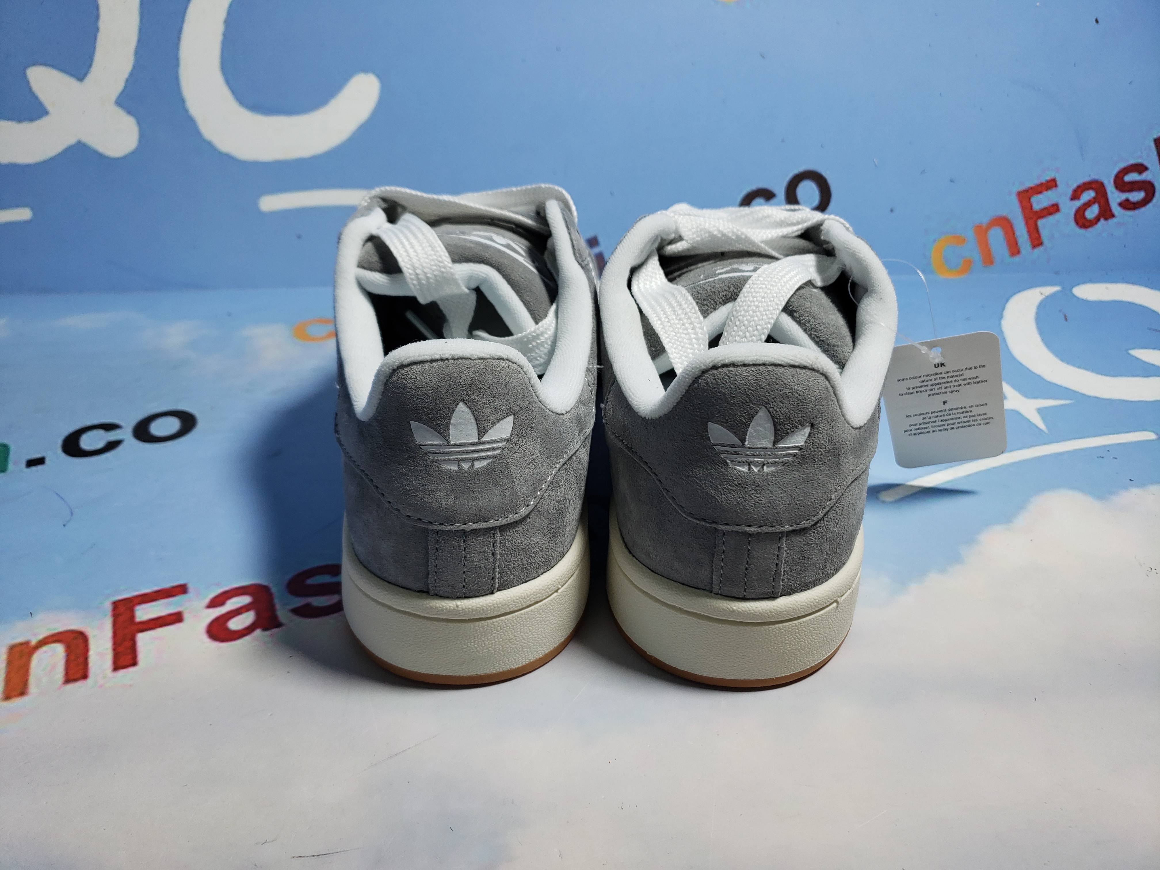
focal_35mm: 26
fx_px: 871
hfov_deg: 67.3
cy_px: 435
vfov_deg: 53.1
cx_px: 580
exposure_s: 1/421
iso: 50
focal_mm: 4.3
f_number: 1.5
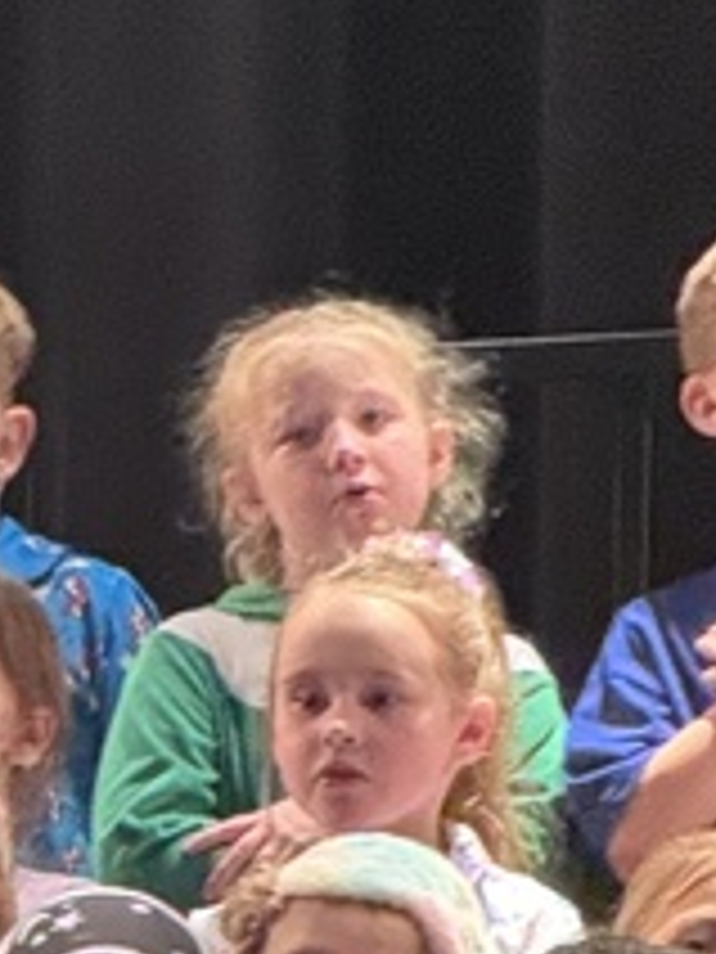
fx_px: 15968
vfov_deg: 3.4
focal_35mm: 579
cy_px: 1296
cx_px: -932
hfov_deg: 2.6
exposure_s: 1/40
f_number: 2.8
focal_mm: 15.66
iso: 800
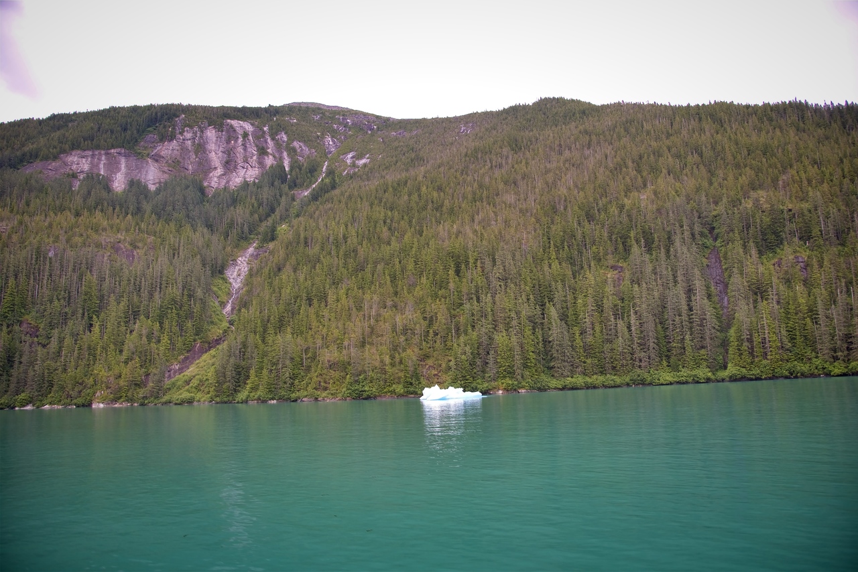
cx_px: 429
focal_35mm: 24
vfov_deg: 53.2
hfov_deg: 73.7
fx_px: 572
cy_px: 286
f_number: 5
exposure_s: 1/100
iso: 100
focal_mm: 24
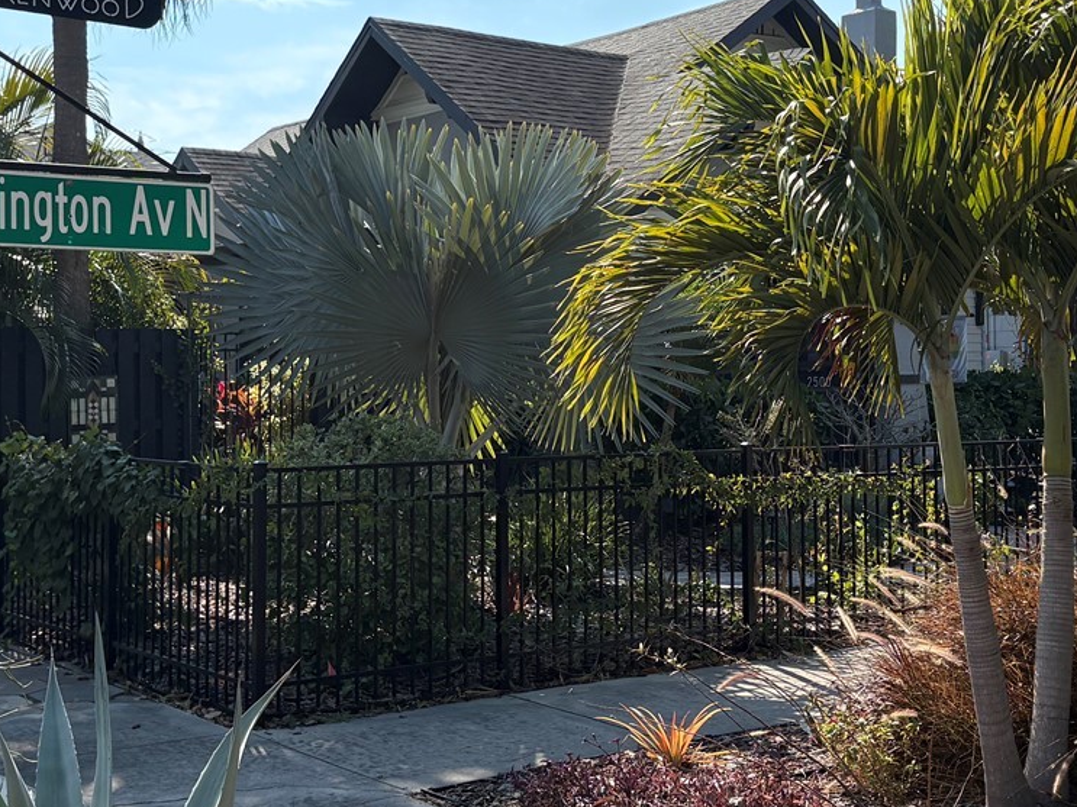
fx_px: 1742
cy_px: 317
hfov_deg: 34.4
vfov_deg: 26.0
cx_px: 526
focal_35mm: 56
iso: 50
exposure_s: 1/4065
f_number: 1.6
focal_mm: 5.96
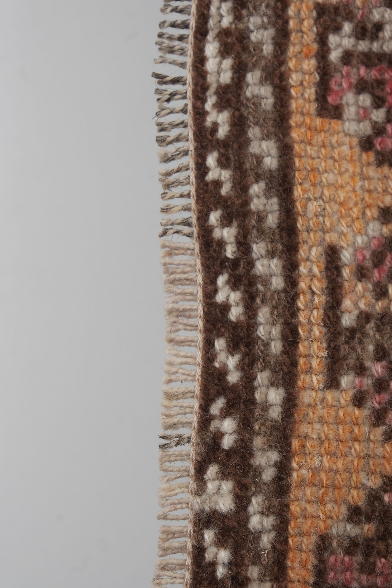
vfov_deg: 24.5
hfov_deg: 16.5
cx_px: 196
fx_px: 1356
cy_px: 294
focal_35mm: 83
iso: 160
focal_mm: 55
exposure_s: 1/160
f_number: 13
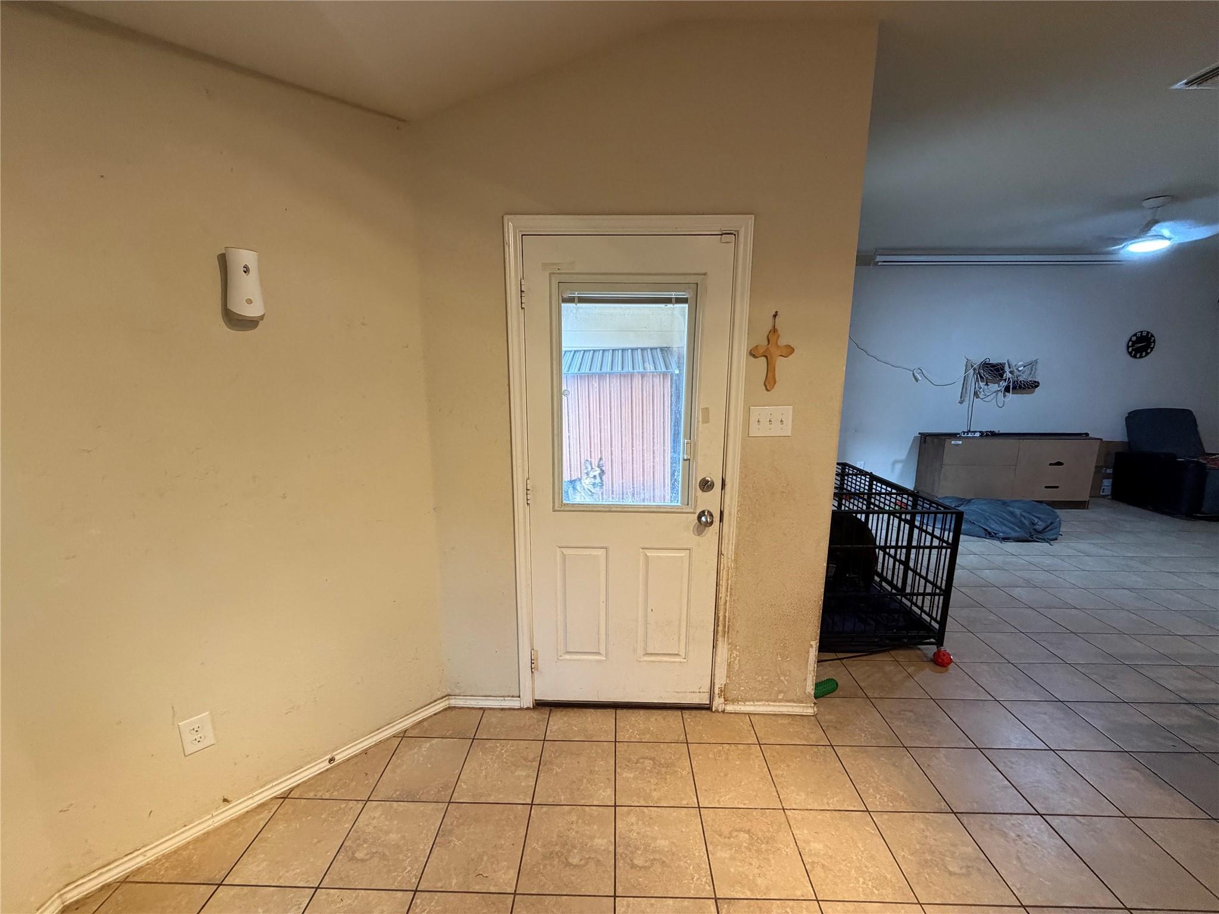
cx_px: 610
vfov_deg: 85.7
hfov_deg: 102.1
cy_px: 457
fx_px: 493
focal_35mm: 14
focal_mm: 2.22
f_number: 2.2
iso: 320
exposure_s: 1/60
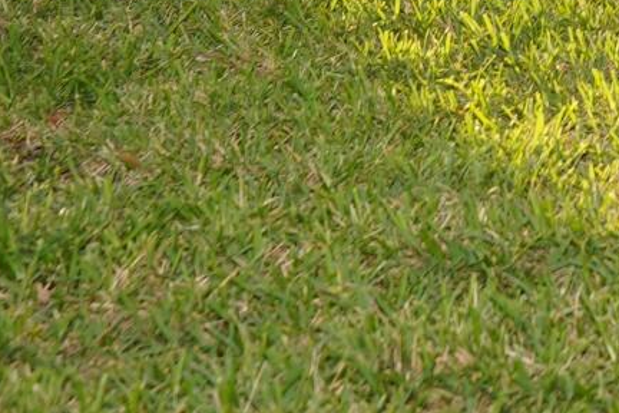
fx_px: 2390
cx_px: 1105
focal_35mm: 139
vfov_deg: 9.4
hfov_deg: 13.3
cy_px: -331
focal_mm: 20
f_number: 3.5
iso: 100
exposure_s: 1/100
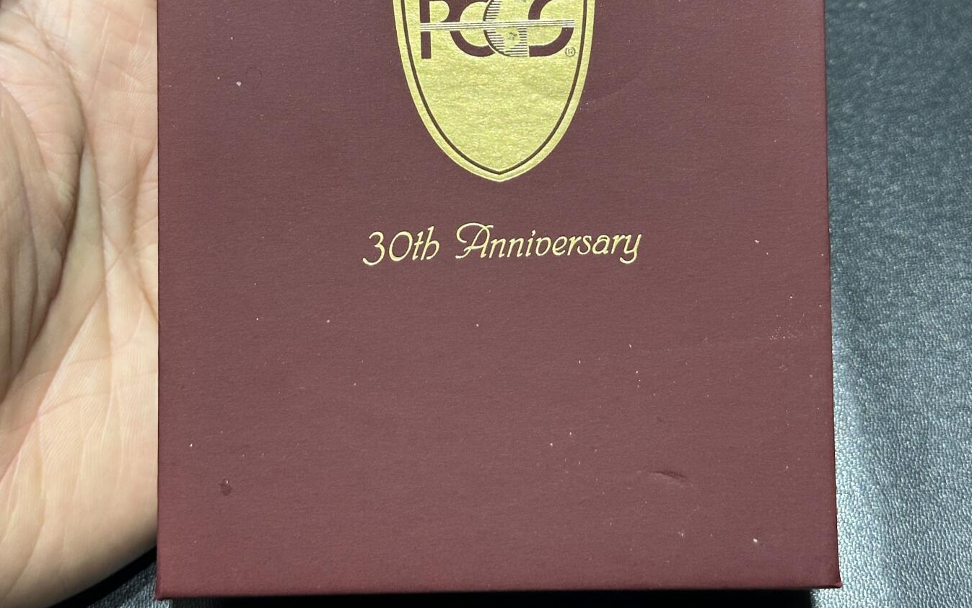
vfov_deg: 19.0
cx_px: 486
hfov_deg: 30.2
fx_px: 1801
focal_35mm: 68
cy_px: 128
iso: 250
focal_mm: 6.86
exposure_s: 1/33
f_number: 1.78
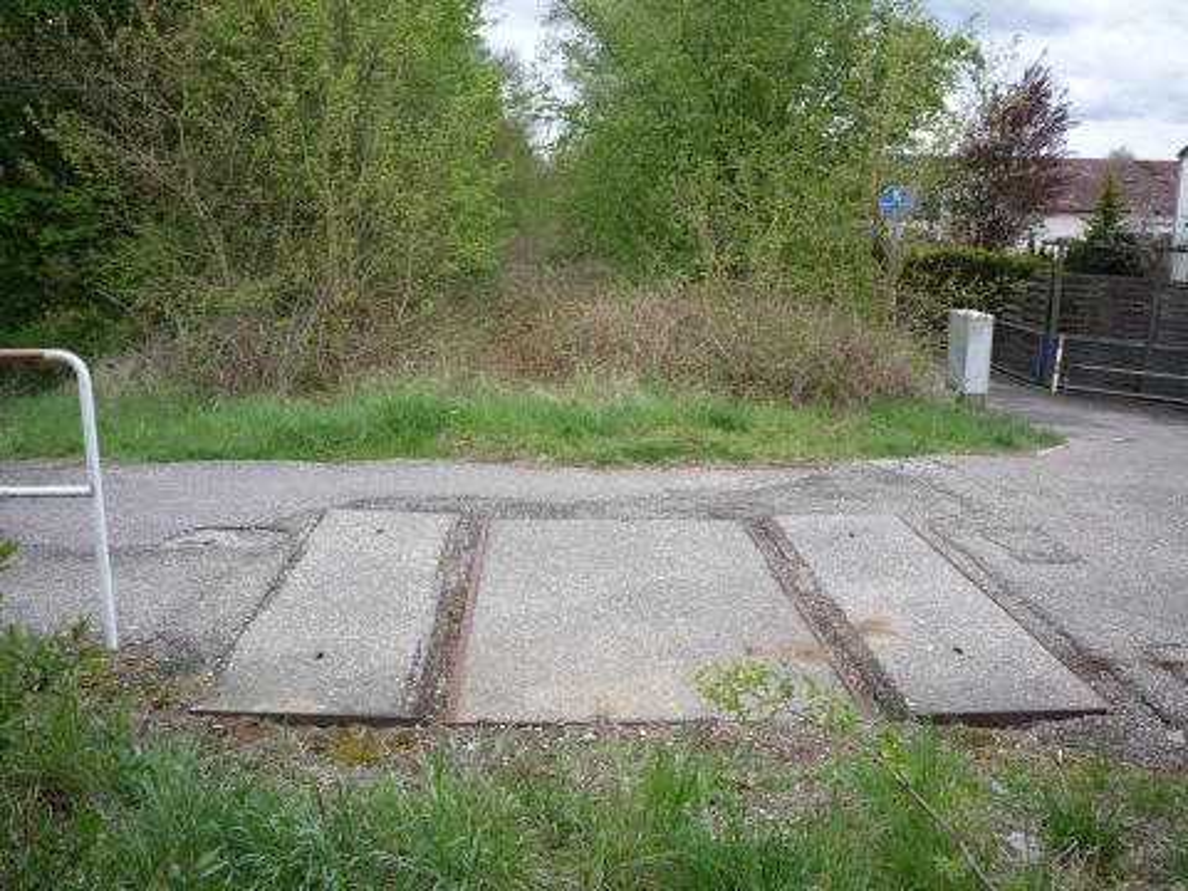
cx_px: 594
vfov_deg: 44.2
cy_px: 446
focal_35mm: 32
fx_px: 1098
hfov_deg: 56.8
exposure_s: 1/250
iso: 100
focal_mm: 5.2
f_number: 4
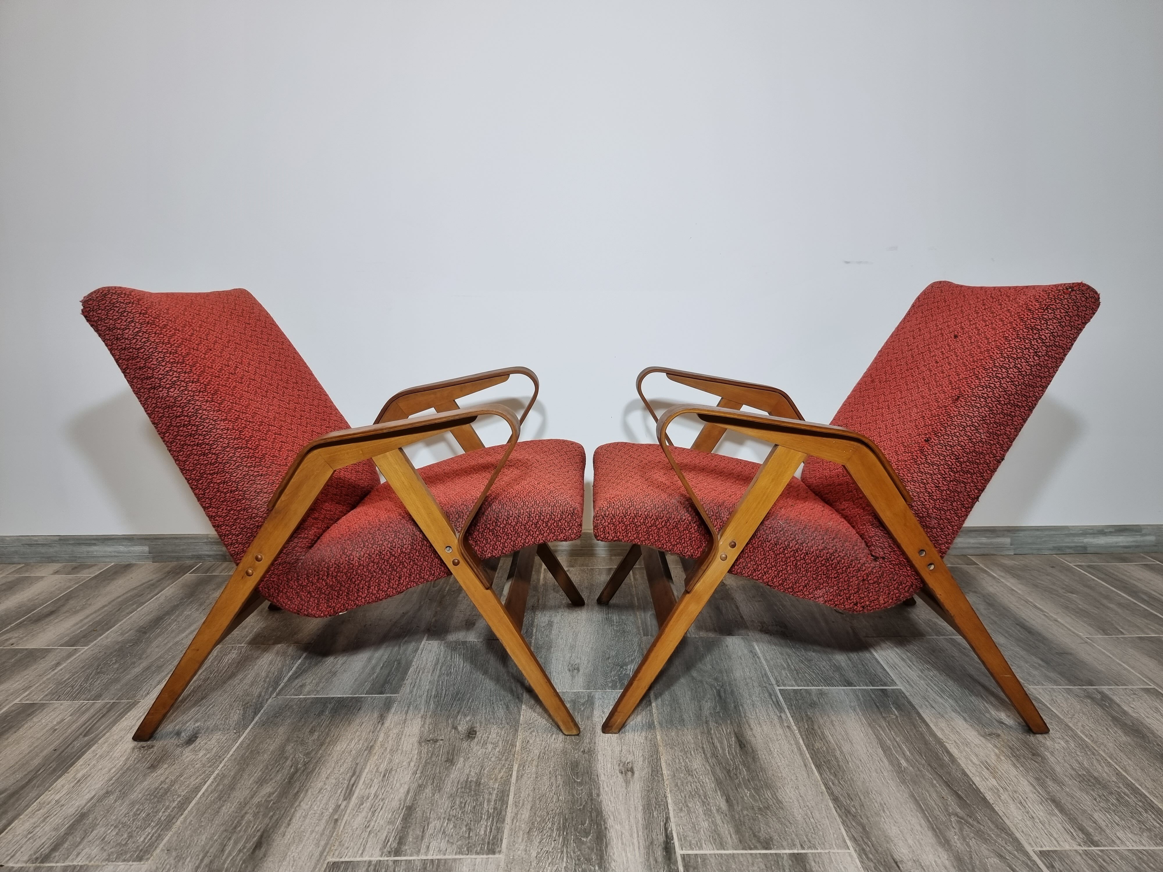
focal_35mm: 24
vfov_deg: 56.8
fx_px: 806
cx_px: 582
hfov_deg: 71.6
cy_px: 436
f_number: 1.8
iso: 100
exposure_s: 1/100
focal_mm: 6.7
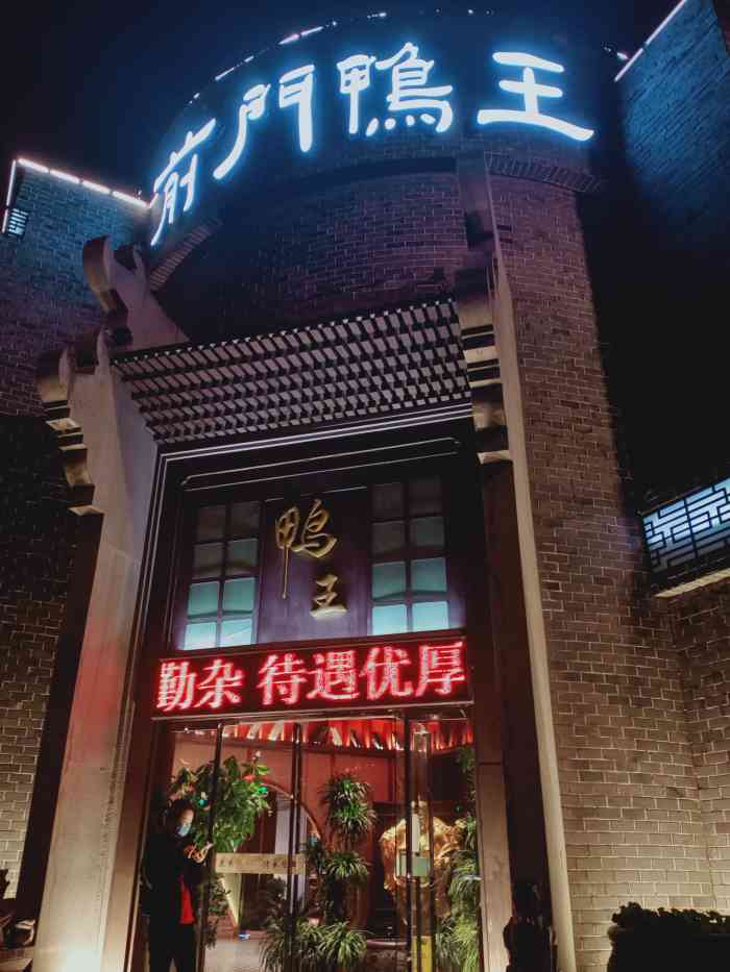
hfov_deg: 49.8
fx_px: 787
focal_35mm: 28
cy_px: 486
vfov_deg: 63.4
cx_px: 365
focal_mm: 4.05
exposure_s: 1/33.3
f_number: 1.8
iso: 460
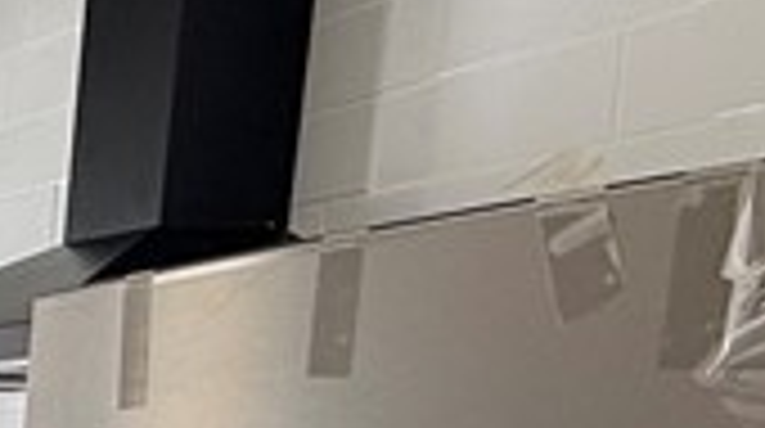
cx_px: -734
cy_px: 757
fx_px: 1863
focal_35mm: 92
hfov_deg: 17.3
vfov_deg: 12.1
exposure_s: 1/321
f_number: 2.2
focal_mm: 2.22
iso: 64
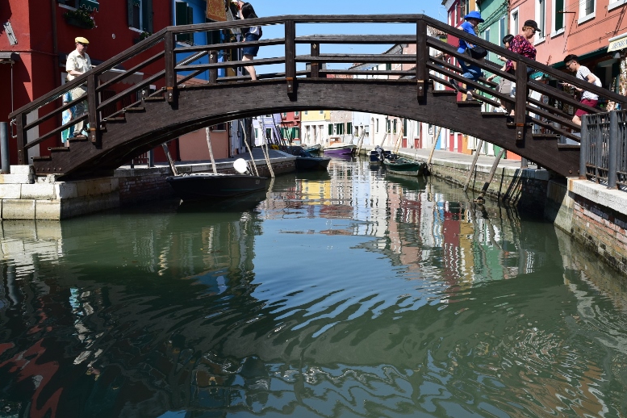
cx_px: 317
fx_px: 618
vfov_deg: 37.3
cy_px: 204
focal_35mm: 36
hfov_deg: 53.8
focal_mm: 23
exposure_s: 1/500
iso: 400
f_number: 11
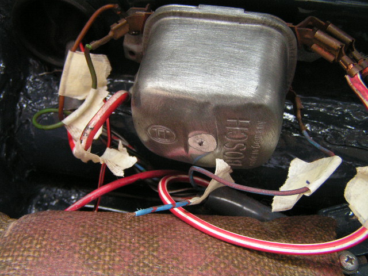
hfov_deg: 49.0
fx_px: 404
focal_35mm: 38
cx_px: 184
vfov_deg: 37.7
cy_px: 138
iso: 200
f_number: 2.8
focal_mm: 6.3
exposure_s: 1/30
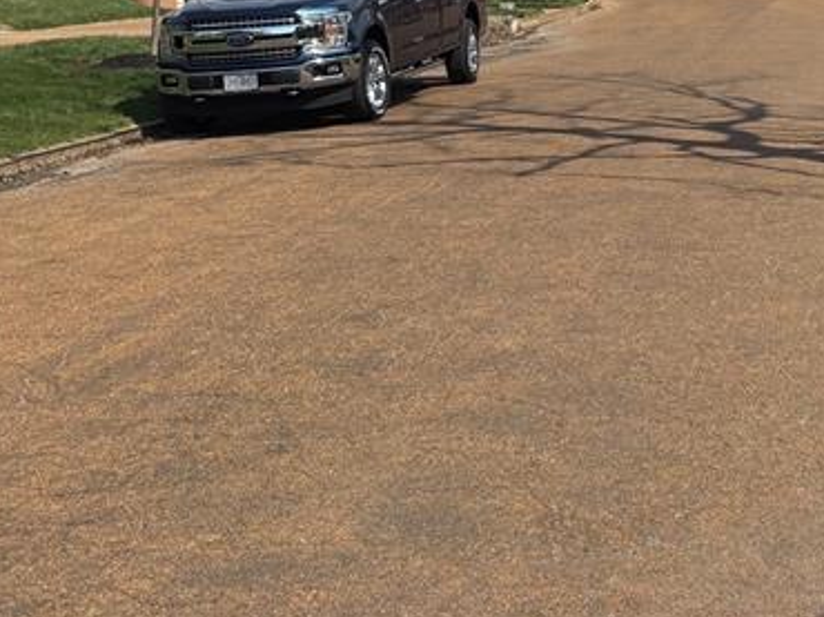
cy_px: -82
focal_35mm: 72
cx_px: 869
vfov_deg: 19.5
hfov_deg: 25.4
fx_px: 1713
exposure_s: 1/3534
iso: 50
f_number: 1.6
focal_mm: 5.96
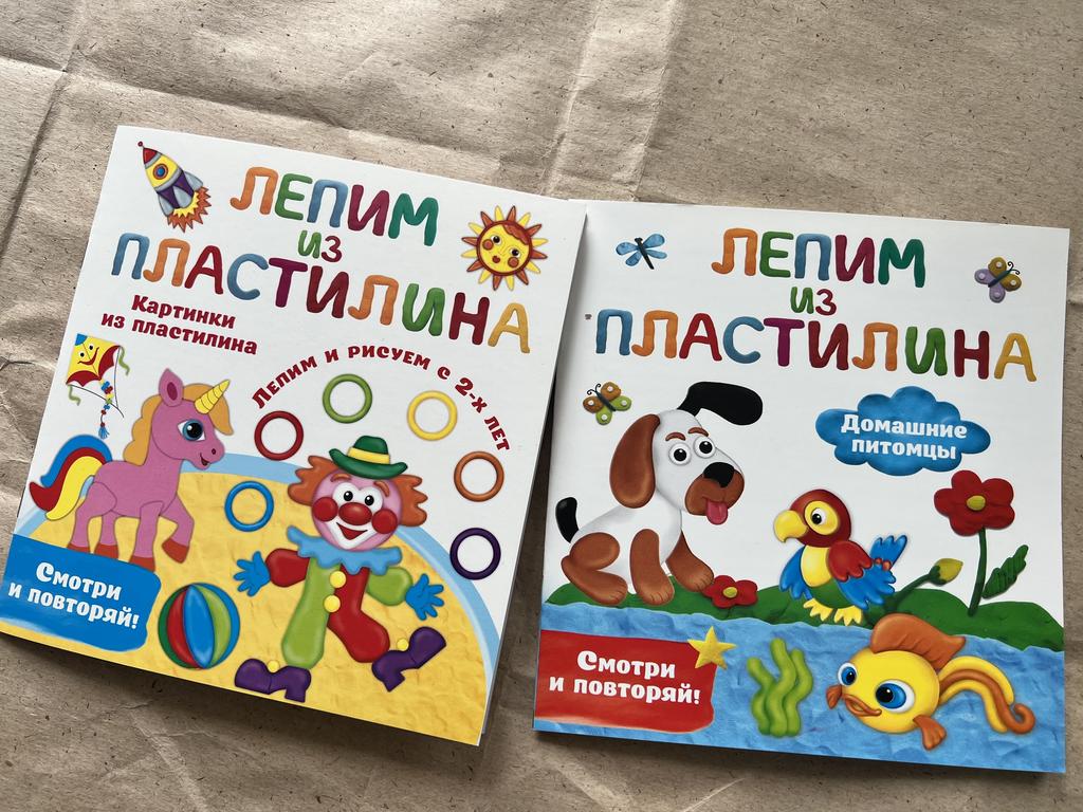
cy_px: 406
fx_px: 813
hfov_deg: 67.3
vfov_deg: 53.1
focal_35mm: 26
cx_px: 542
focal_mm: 5.7
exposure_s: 1/632
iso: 50
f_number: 1.5
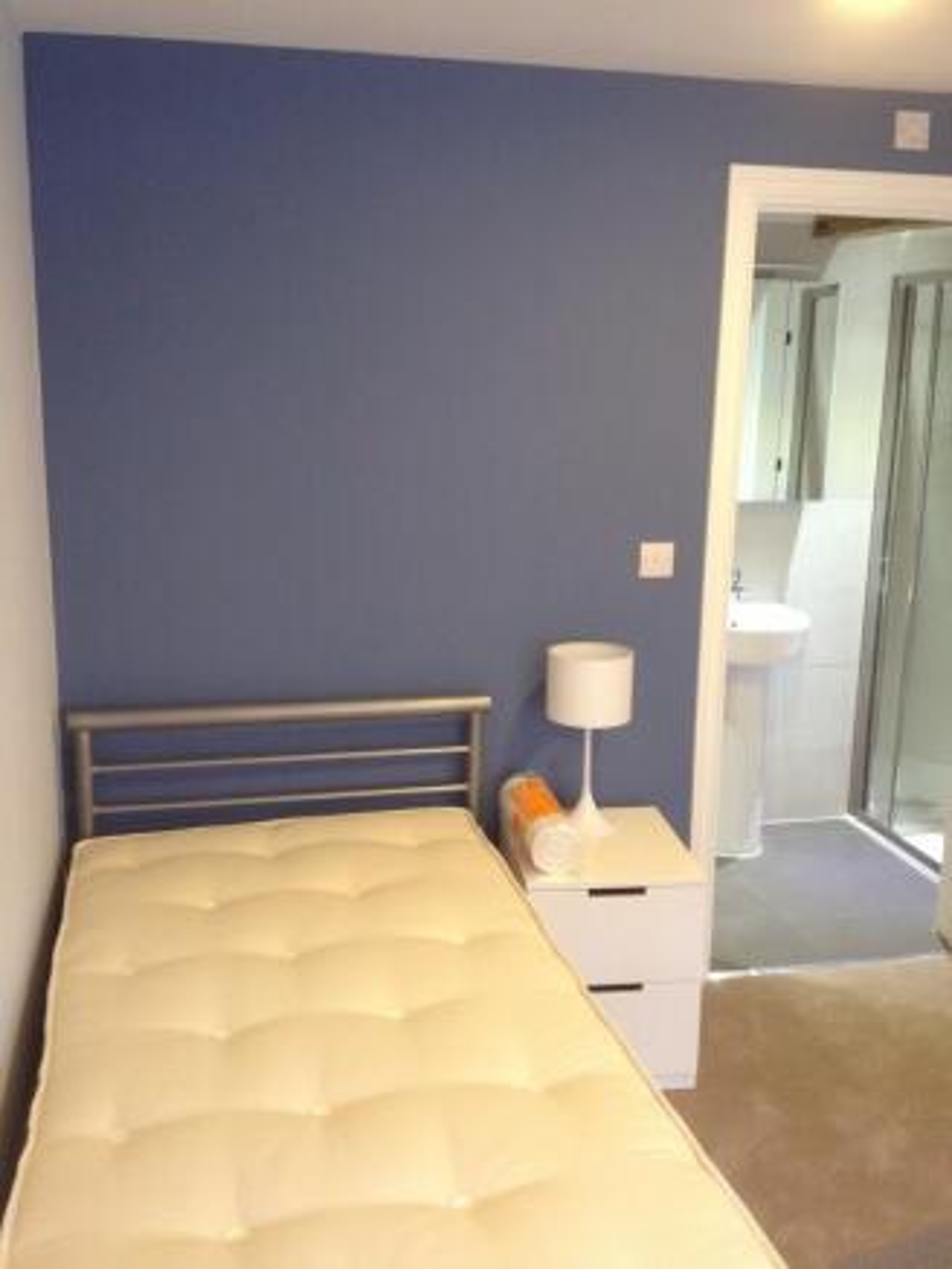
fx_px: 1283
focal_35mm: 35
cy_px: 634
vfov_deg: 52.6
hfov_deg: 40.7
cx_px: 476
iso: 125
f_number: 2.4
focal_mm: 4.28
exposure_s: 1/20
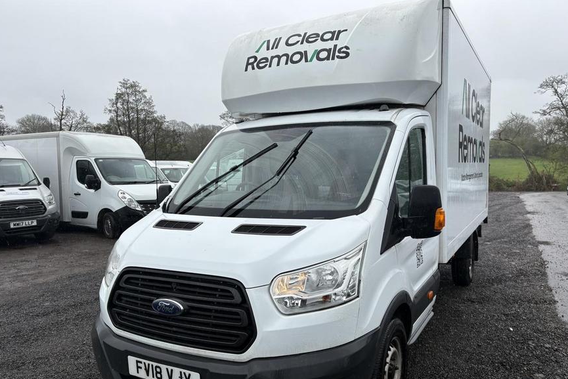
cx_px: 291
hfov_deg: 65.5
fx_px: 442
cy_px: 217
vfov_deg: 46.3
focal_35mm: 28
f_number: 1.6
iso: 50
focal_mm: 5.96
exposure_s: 1/1587
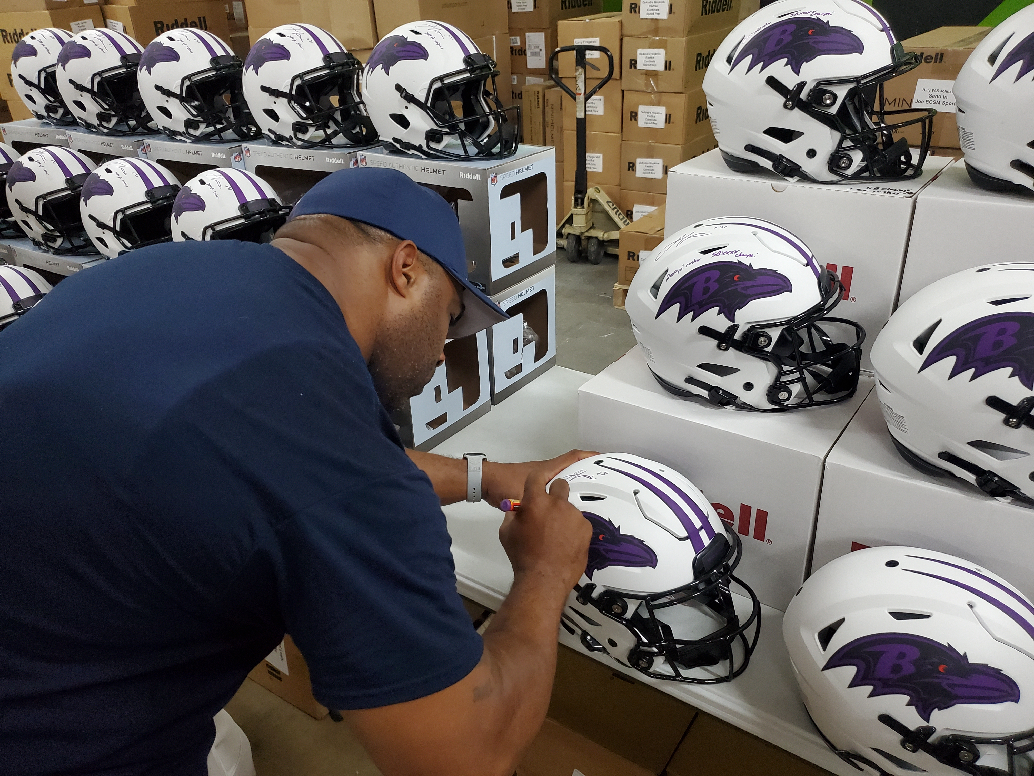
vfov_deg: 53.1
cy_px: 388
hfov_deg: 67.3
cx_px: 517
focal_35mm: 26
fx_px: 777
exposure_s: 1/40
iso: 400
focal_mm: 4.3
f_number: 1.5
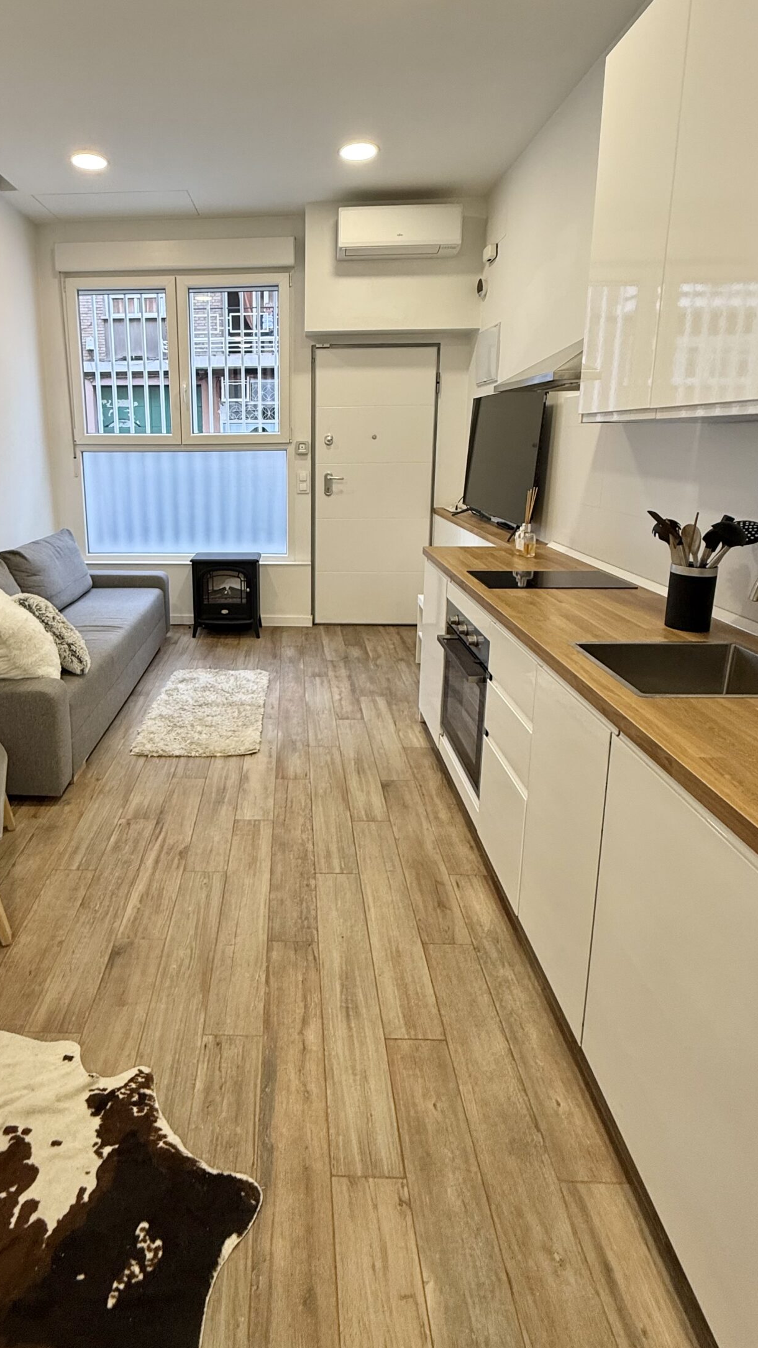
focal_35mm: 18
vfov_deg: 91.9
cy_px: 566
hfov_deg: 60.0
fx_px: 643
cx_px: 272
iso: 125
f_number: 2.2
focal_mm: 2.22
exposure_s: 1/100
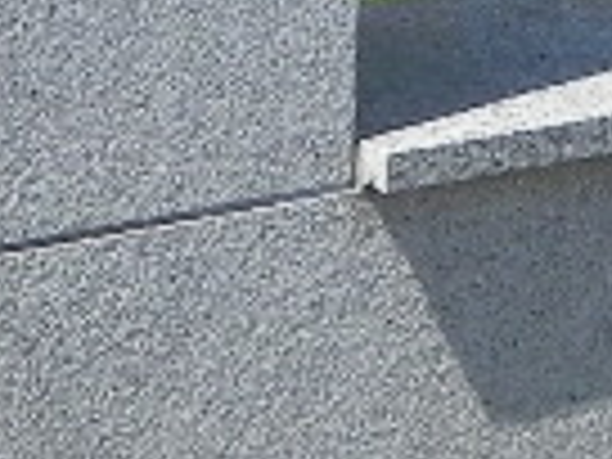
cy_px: -292
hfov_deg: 7.1
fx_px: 4933
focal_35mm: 279
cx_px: 9
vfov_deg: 5.3
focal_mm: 6.6
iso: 160
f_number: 5.6
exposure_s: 1/580
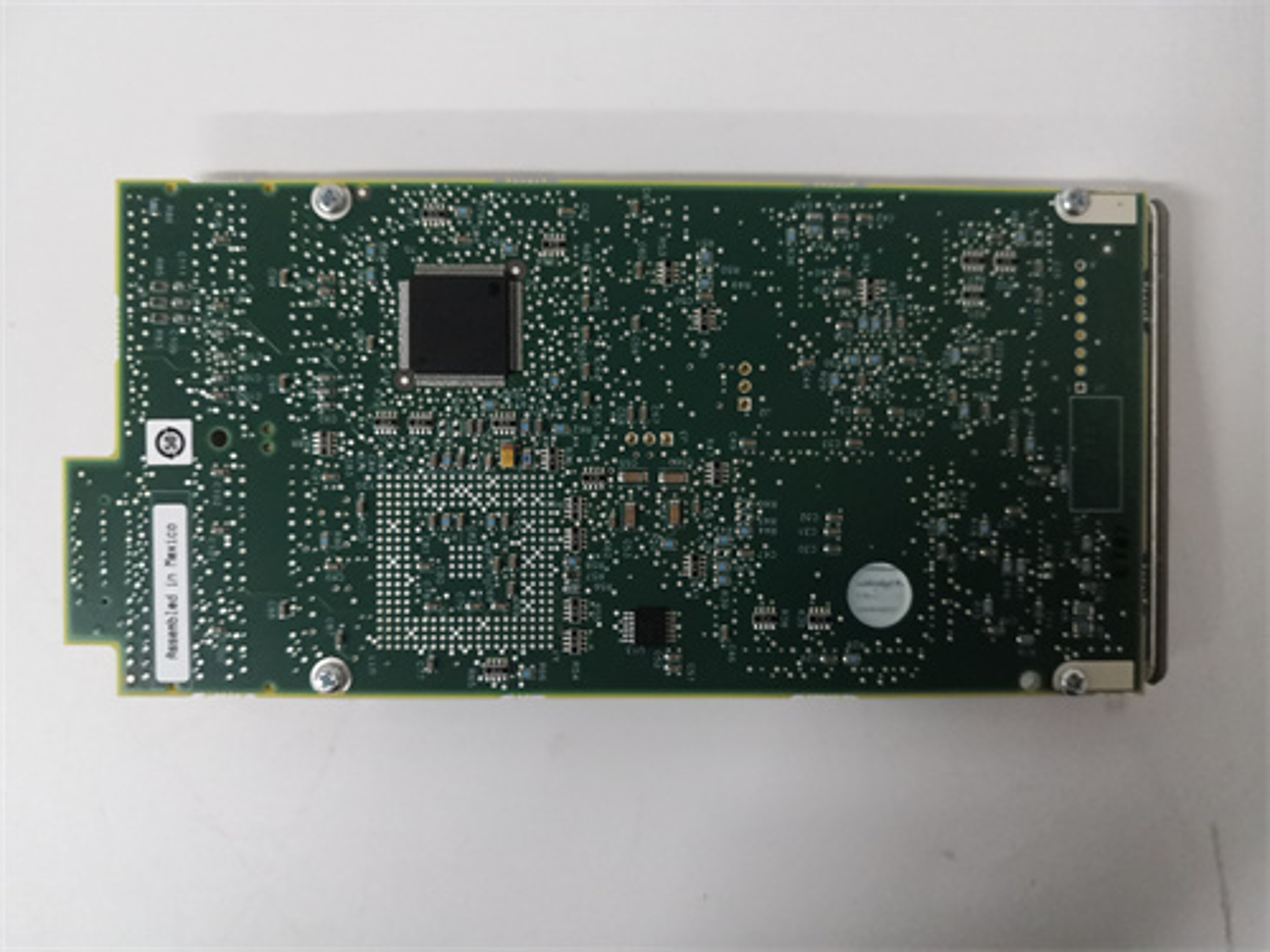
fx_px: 991
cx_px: 635
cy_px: 476
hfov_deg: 65.3
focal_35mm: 27
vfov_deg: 51.4
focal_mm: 3.95
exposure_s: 1/100
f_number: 1.8
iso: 640
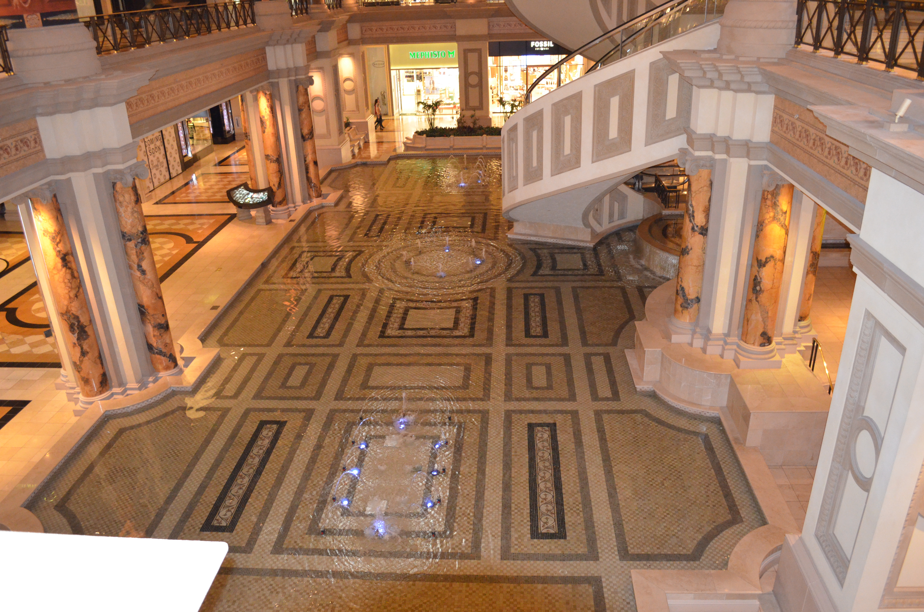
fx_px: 692
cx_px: 462
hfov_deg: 67.5
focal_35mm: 27
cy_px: 306
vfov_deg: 47.7
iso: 2800
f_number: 3.5
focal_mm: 18
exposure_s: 1/60
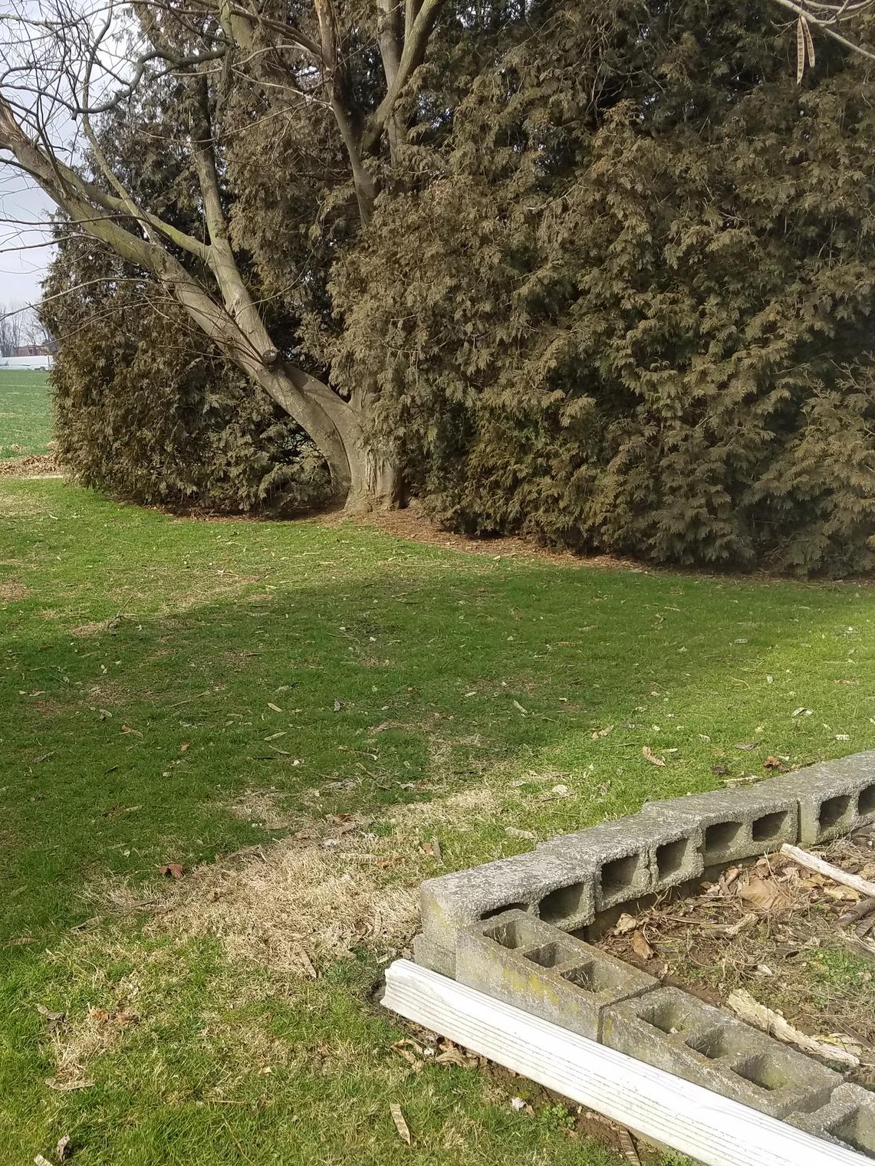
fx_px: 1179
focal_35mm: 35
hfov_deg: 39.4
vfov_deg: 52.6
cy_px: 584
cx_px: 202
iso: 50
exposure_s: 1/1156
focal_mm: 4.2
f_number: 1.7
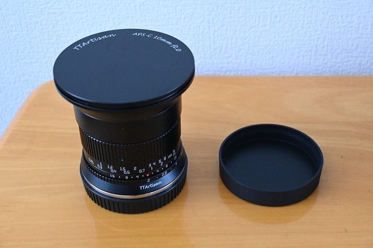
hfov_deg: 38.9
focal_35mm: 51
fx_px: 528
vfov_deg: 26.5
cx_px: 186
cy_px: 124
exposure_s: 1/160
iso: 4000
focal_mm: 34
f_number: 6.3
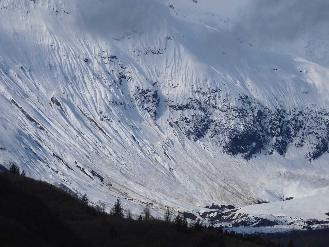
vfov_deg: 5.7
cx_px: 164
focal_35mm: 260
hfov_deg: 7.6
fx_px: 2471
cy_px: 124
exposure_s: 1/2000
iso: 100
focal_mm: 46.4
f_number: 5
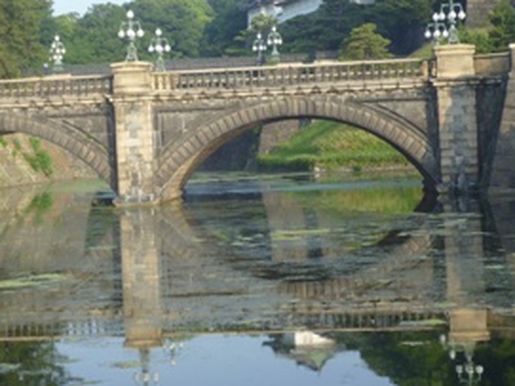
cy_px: 114
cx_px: 162
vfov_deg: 15.8
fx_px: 1383
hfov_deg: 21.0
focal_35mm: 93
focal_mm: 11.2
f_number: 4.7
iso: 100
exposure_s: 1/160
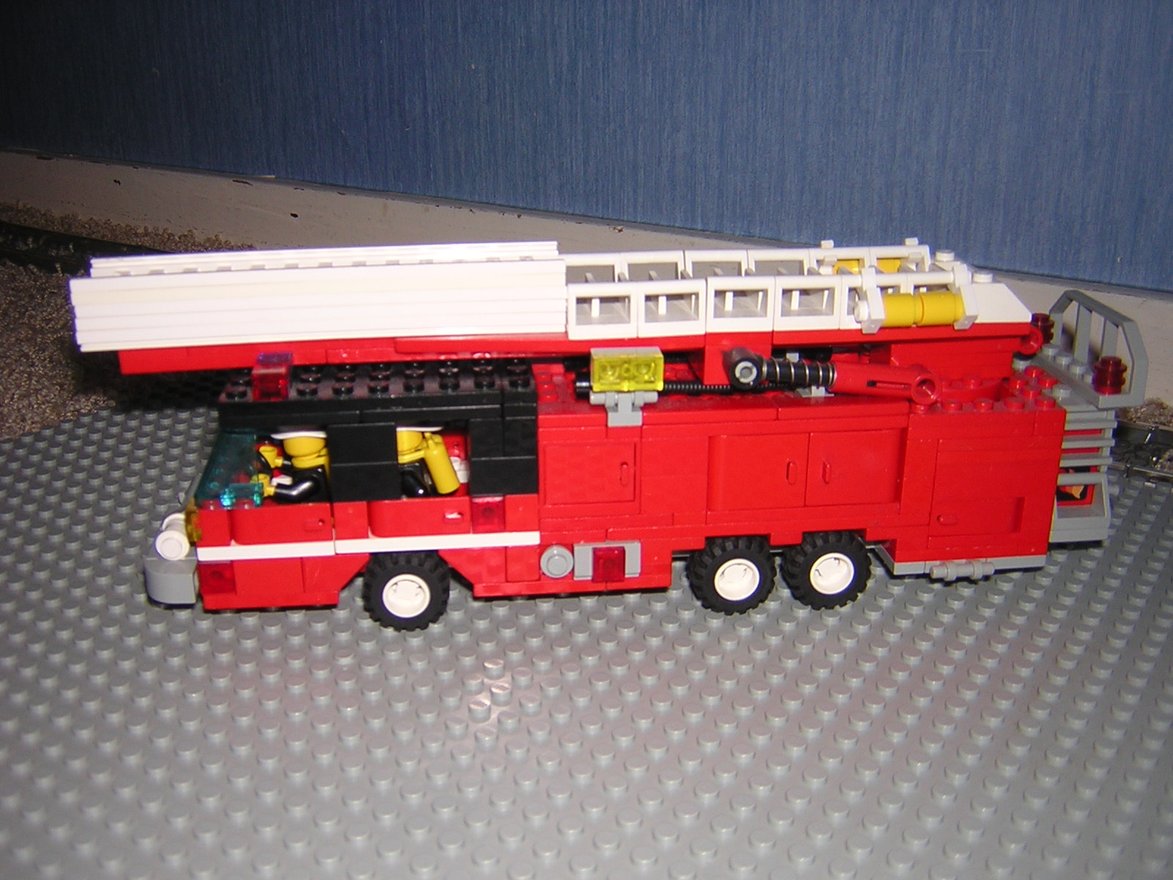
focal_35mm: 36
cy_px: 440
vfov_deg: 39.7
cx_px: 586
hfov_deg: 51.4
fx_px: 1220
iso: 100
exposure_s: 1/60.1
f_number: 2.6
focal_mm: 4.7
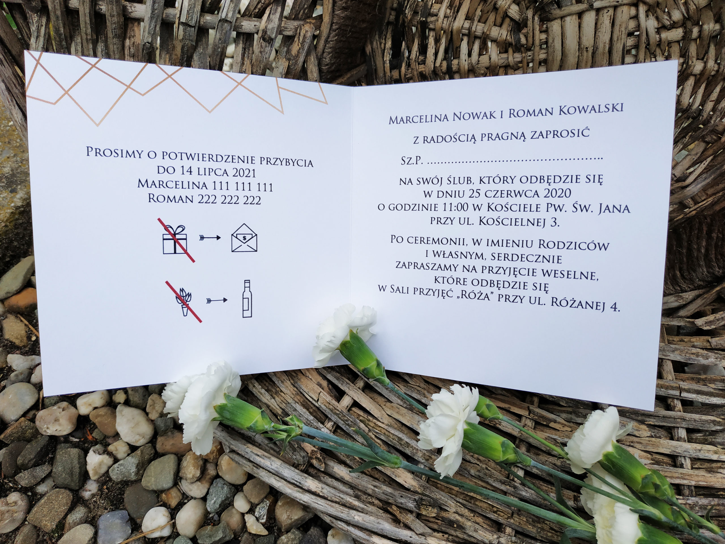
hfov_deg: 71.6
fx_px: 503
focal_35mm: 24
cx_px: 362
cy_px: 272
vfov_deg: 56.8
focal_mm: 3.94
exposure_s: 1/482
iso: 100
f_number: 1.9
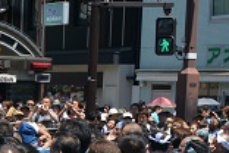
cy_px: 170
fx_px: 865
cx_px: -167
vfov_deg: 10.0
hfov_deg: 13.7
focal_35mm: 136
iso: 640
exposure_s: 1/2000
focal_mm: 28
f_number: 7.1
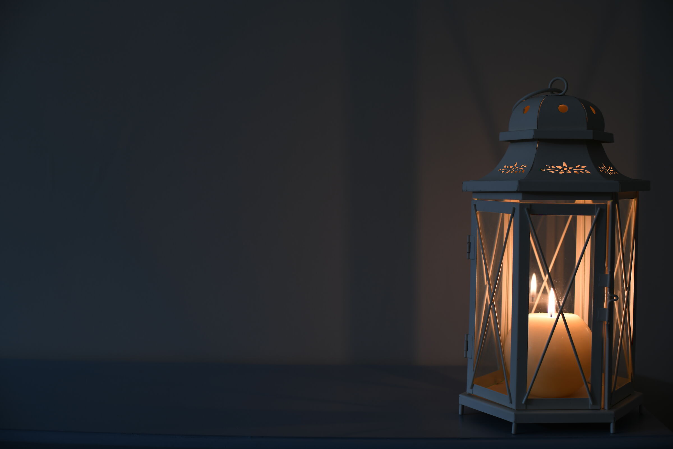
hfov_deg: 39.6
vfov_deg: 27.0
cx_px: 336
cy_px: 224
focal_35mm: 50
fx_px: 935
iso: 100
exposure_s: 1/4
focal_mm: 50
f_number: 4
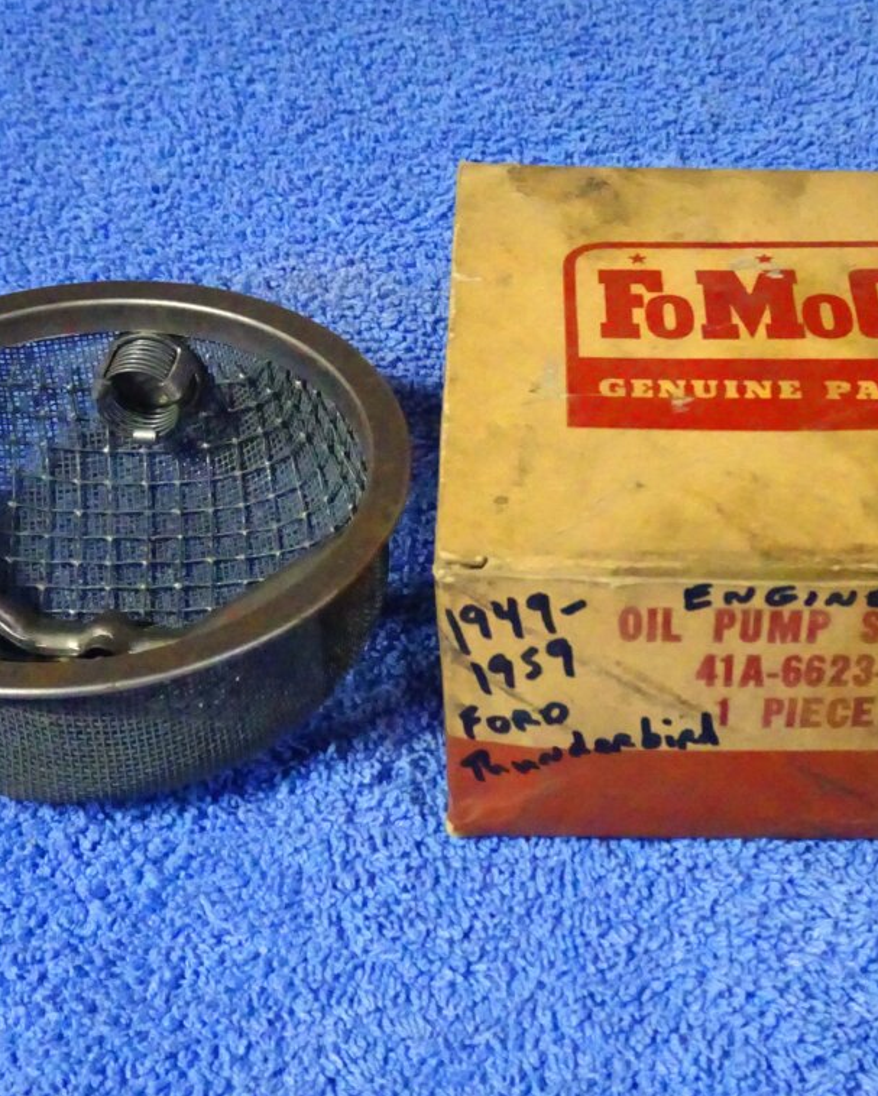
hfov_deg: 26.2
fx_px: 1883
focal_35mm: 58
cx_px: 474
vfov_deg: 32.5
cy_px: 549
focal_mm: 7.58
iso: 2000
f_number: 4.5
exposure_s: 1/50
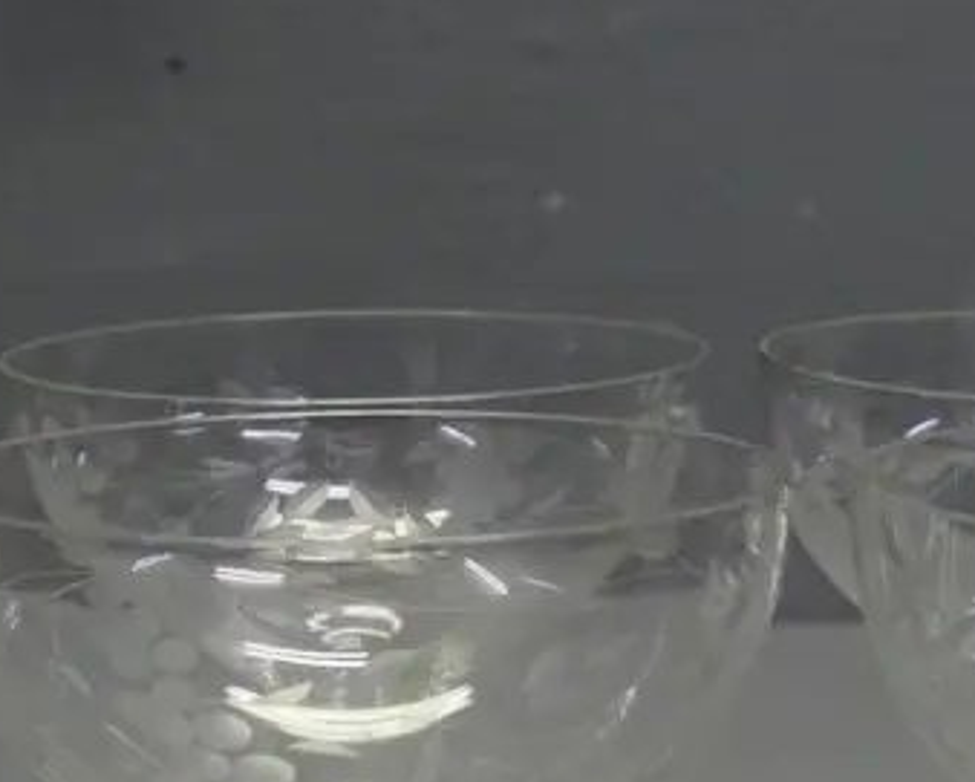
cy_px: 814
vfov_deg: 11.7
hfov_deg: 14.8
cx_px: 372
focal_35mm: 130
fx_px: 3755
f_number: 5.6
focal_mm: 22
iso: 3200
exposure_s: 1/250
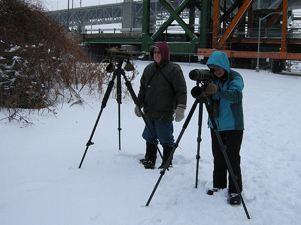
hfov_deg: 51.4
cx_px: 150
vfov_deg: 39.6
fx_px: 313
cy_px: 114
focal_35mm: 36
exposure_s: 1/78.8
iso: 64
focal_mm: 7.5
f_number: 3.4
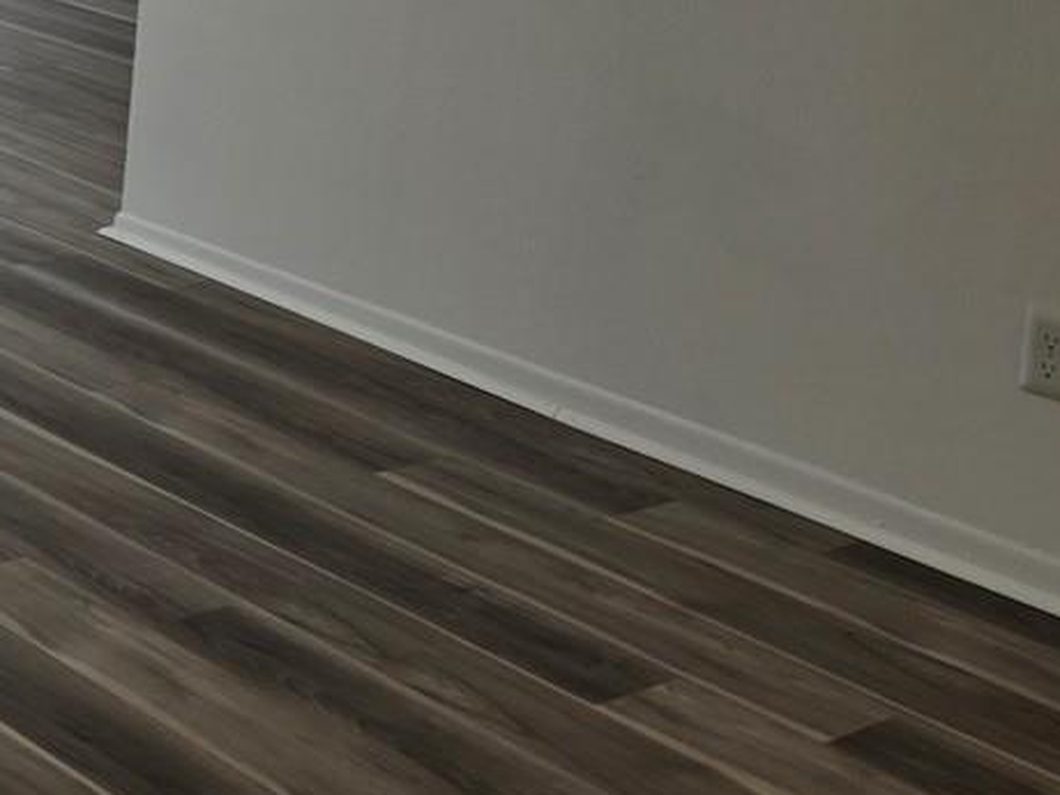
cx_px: -571
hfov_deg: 20.5
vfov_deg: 17.5
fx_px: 2450
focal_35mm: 80
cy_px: -171
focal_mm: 6.3
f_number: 1.7
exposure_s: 1/120
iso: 40
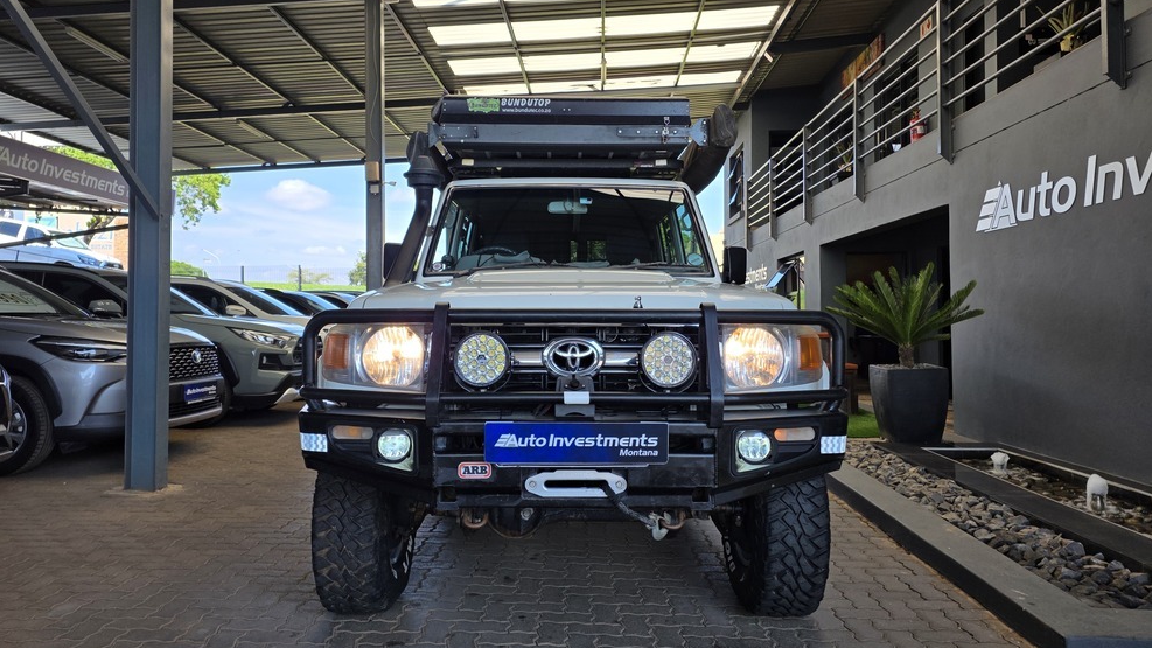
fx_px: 794
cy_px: 286
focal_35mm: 26
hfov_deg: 71.9
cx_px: 558
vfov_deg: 44.3
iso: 80
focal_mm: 6.25
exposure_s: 1/2175
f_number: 1.7
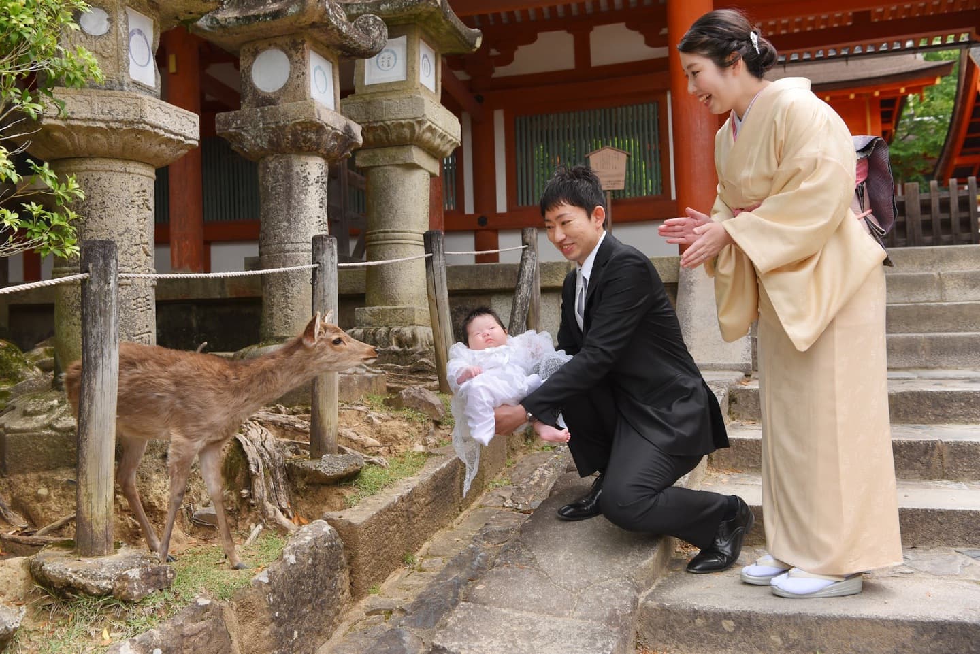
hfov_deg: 54.4
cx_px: 490
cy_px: 327
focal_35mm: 35
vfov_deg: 37.9
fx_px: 953
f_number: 5.6
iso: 1250
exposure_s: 1/3200
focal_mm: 35
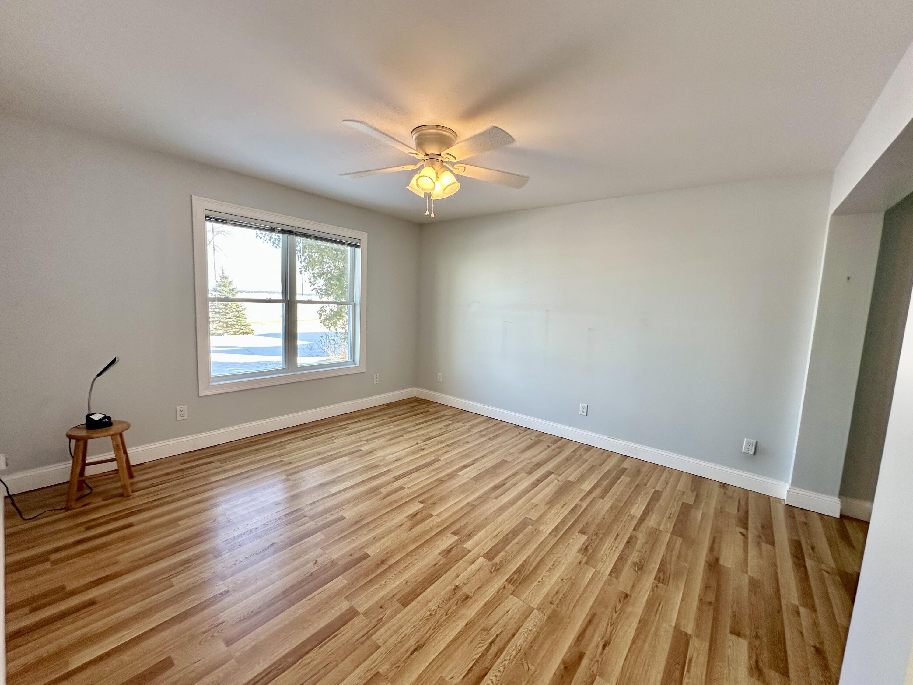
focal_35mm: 14
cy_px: 342
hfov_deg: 102.1
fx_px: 369
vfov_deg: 85.7
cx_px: 456
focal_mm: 2.22
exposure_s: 1/120
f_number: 2.2
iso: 100
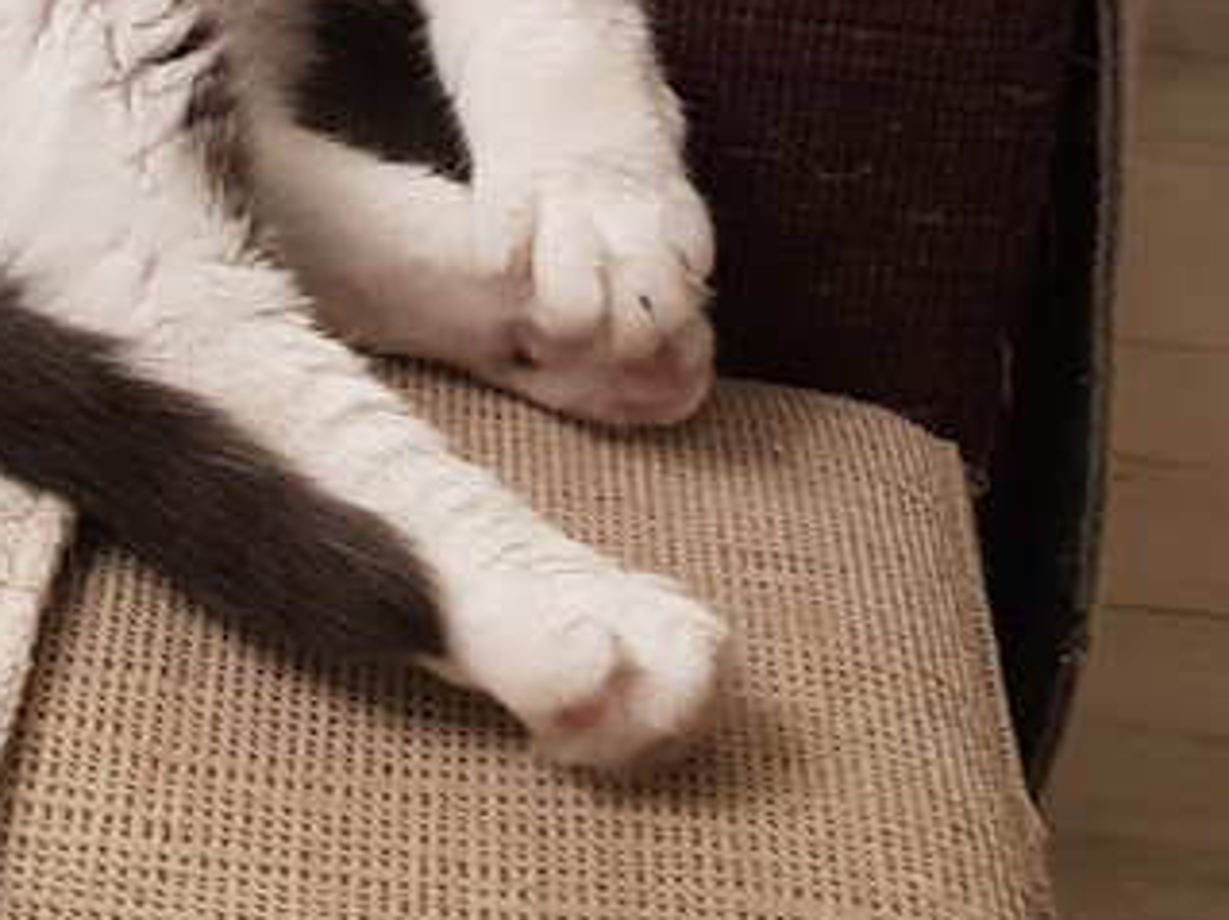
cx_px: 306
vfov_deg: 16.3
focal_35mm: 87
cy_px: -196
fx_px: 3088
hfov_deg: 22.3
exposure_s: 1/50
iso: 320
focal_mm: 4.3
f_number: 1.7
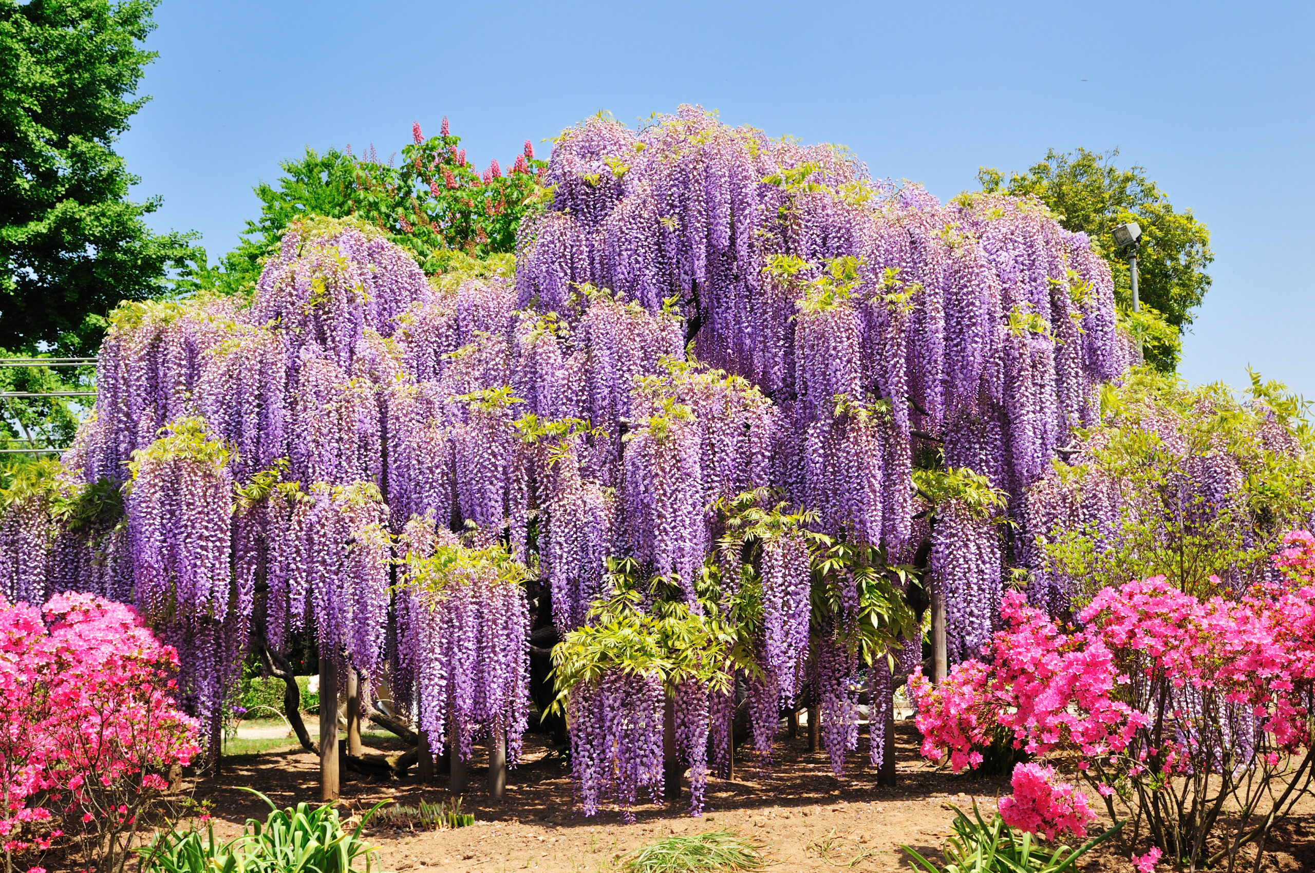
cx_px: 658
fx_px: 1477
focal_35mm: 40
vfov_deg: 32.9
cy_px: 436
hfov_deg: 48.0
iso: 200
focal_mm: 27
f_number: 9
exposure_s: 1/250
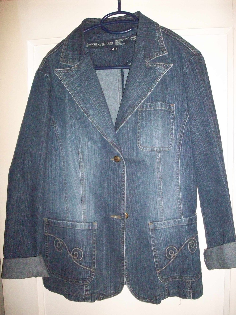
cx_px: 118
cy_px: 158
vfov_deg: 50.1
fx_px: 336
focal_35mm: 37
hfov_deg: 38.7
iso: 800
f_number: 2.8
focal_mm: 6.2
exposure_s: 1/128
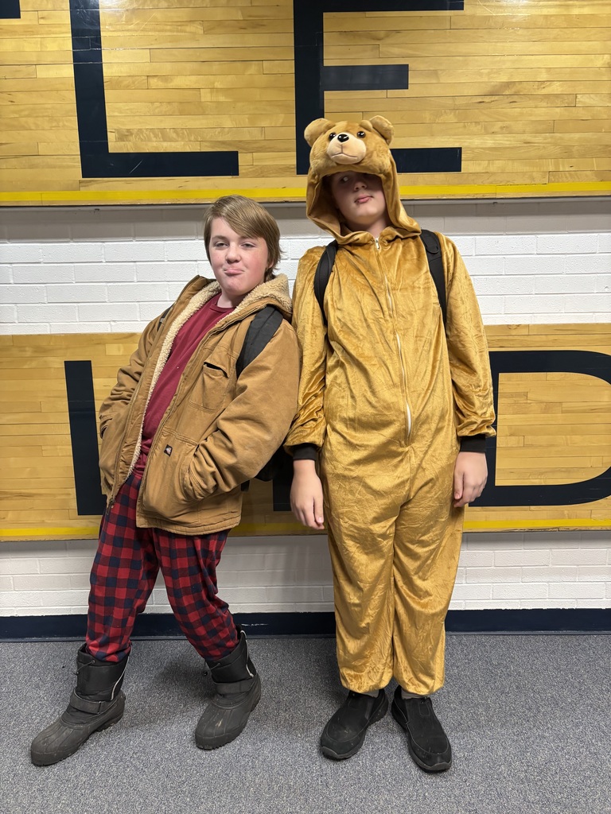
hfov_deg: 53.1
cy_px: 407
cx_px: 306
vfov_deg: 67.3
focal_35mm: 26
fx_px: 612
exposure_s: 1/60
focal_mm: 5.96
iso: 250
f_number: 1.6
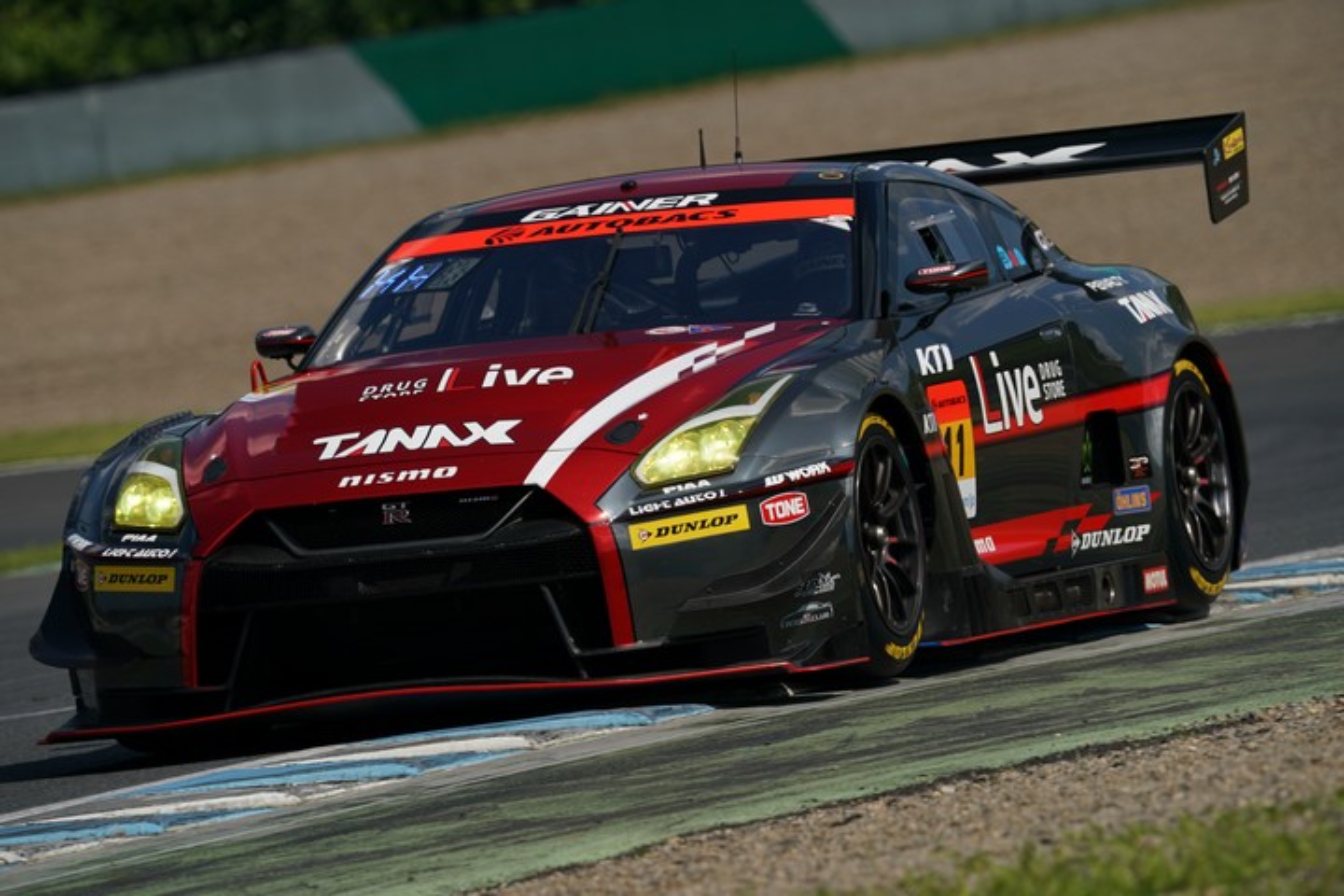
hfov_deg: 4.3
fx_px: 17844
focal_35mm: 478
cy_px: 448
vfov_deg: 2.9
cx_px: 672
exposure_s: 1/1000
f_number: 9
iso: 200
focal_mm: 478
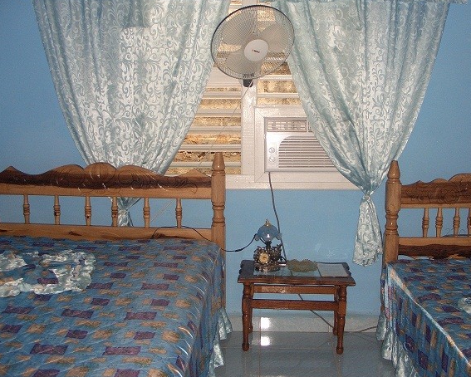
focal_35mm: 40
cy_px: 174
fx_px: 558
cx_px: 264
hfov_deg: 45.7
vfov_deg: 37.3
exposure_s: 1/60
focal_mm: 7.1
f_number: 2.8
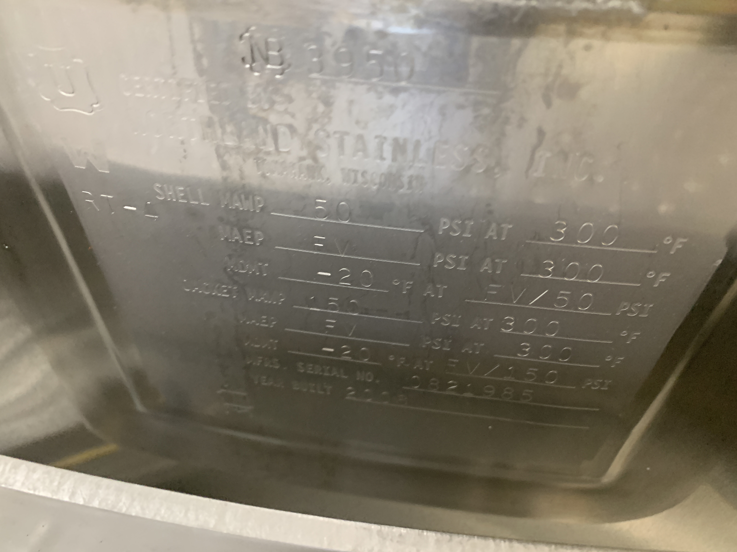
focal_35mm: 26
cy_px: 276
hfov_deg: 67.3
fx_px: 554
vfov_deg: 53.1
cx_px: 368
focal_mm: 4.25
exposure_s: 1/40
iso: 400
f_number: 1.8
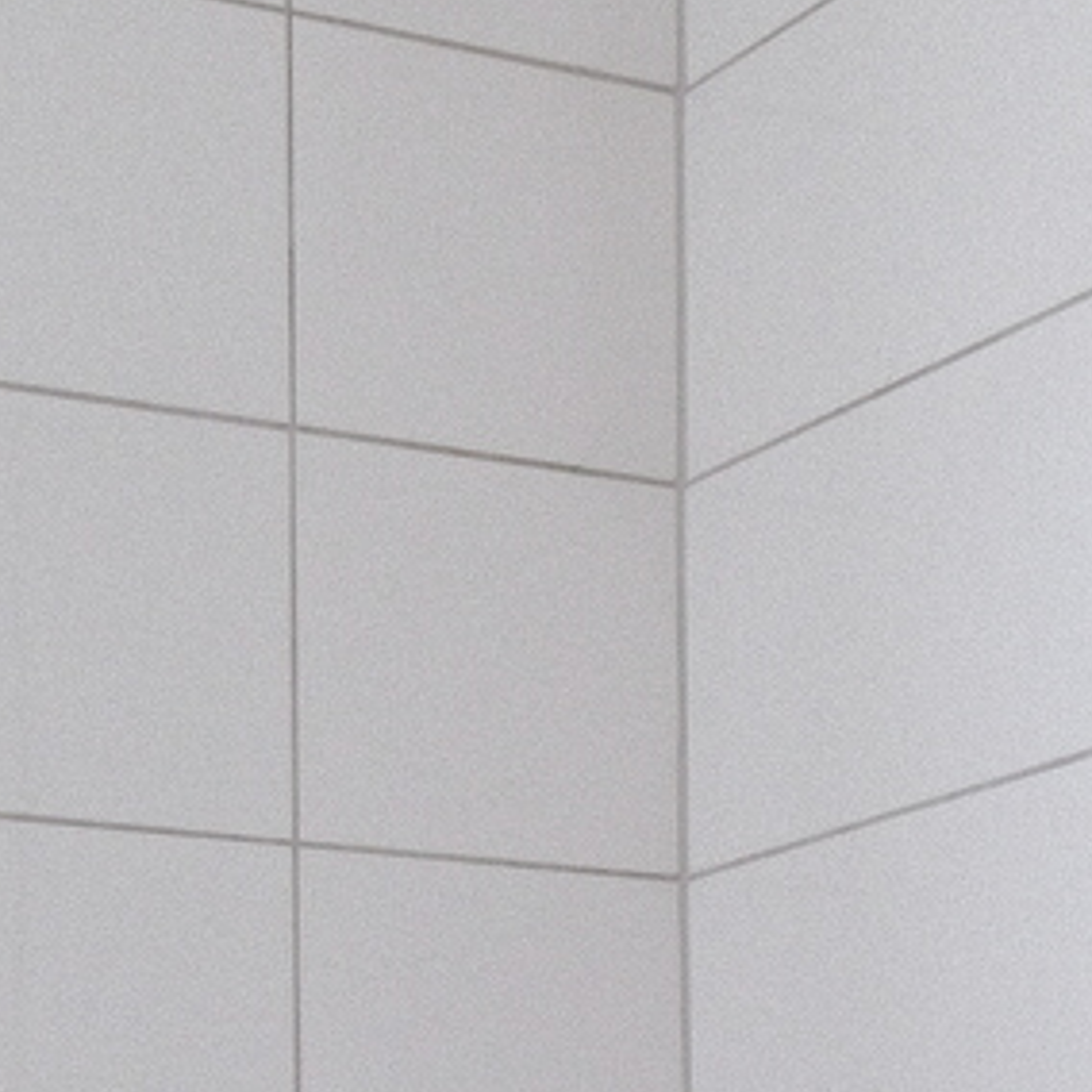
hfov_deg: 15.0
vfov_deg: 14.3
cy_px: 1590
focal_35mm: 115
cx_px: 984
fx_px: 4104
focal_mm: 10
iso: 500
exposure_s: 1/15
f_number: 4
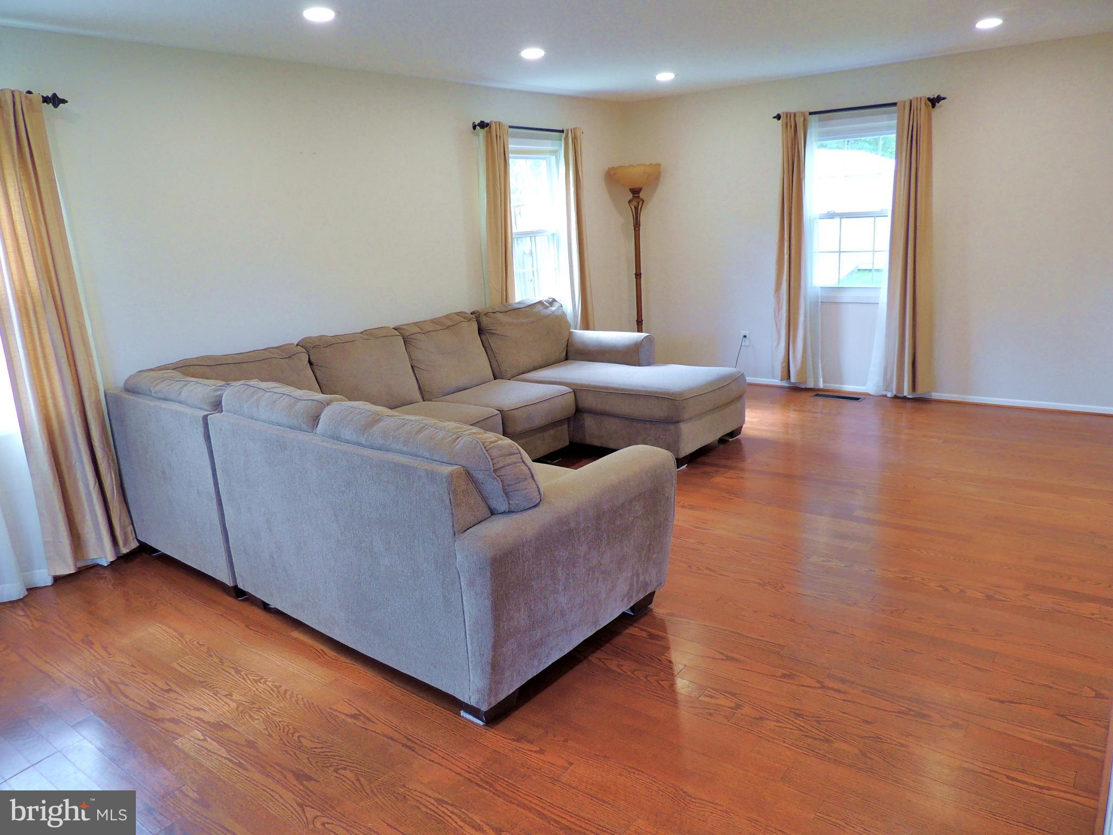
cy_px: 418
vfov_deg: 56.8
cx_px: 556
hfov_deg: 71.6
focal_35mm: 24
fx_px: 772
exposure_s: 1/30
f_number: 3
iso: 140
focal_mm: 4.3
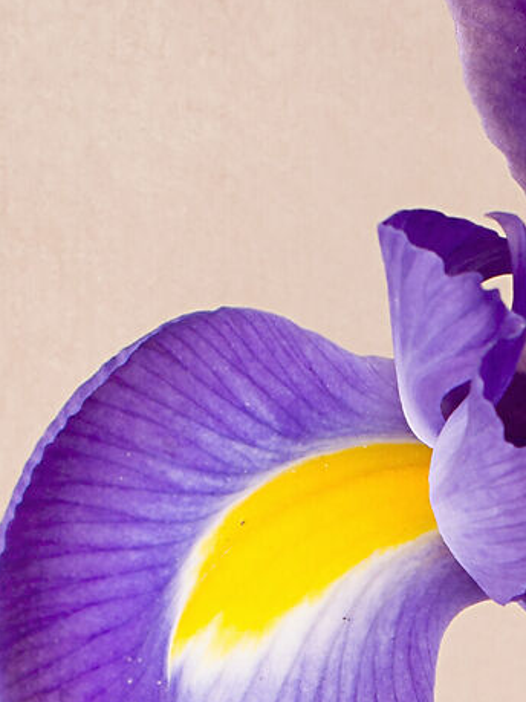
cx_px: 946
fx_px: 7621
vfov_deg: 5.2
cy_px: 1354
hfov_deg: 3.9
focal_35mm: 376
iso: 160
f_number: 6.3
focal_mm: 50
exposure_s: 1/200
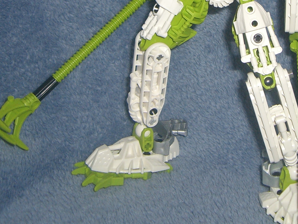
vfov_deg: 16.9
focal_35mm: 85
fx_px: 732
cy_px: -6
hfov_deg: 22.8
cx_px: 217
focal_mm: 6.2
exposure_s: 1/60
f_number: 2.7
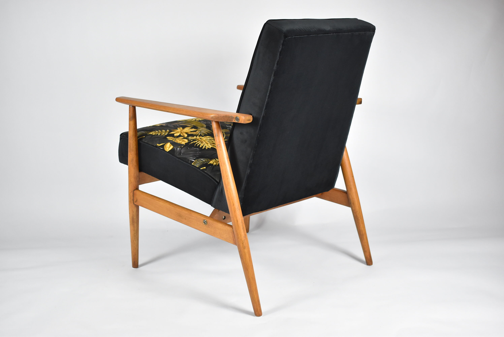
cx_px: 252
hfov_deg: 42.3
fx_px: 651
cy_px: 168
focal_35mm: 46
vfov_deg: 29.0
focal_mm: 31
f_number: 4.2
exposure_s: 1/125
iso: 1400
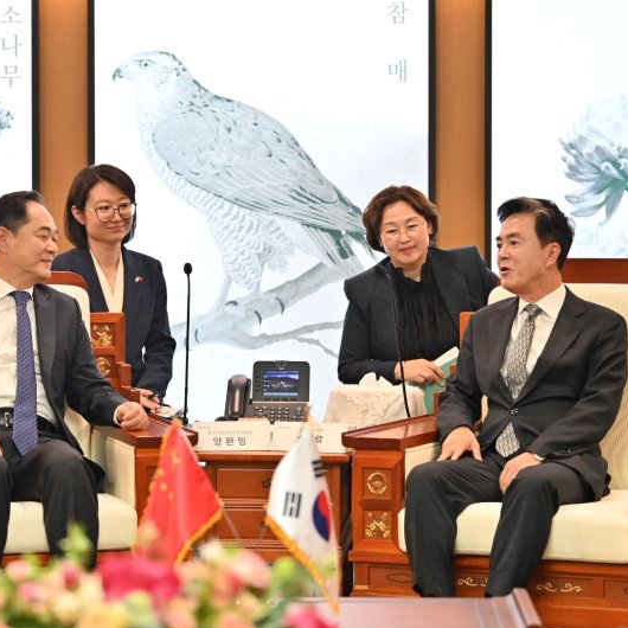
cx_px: 271
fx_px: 2422
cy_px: 315
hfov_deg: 14.8
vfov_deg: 14.8
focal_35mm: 118
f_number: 3.2
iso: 1000
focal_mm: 92
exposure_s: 1/200
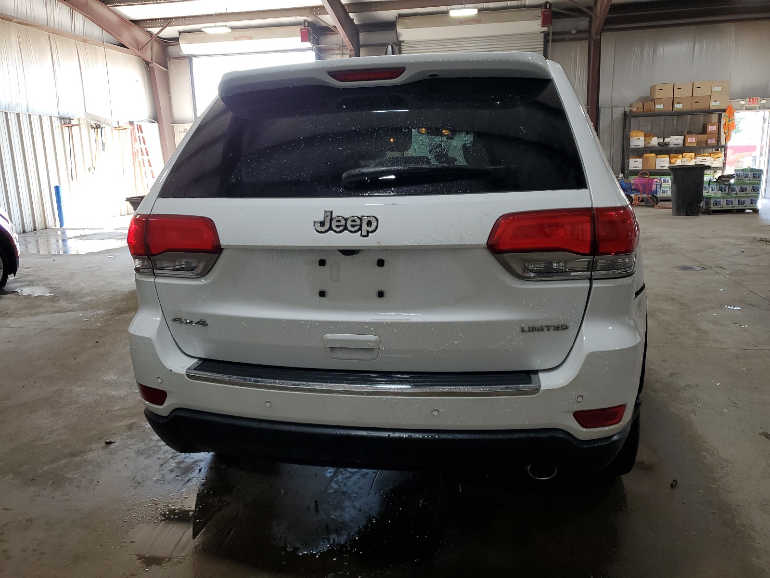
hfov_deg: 67.3
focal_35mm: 26
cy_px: 289
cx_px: 385
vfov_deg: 53.1
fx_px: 578
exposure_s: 1/120
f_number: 1.5
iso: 61
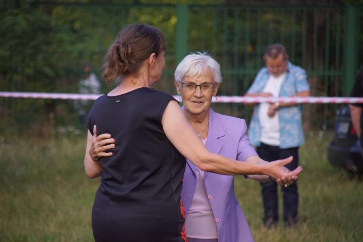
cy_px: 121
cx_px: 182
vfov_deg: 4.6
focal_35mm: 300
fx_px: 3025
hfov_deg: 6.9
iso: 1250
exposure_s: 1/320
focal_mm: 200
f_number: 6.3
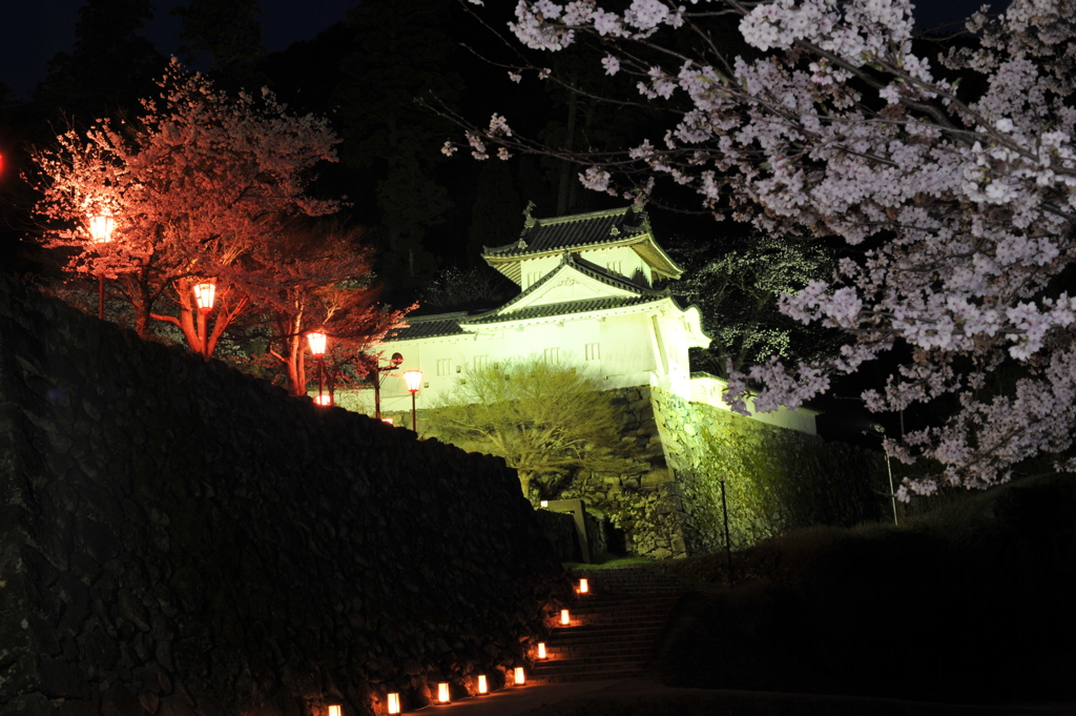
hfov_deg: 39.6
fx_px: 1493
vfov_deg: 26.9
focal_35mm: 50
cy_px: 358
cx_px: 538
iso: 400
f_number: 16
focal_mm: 50
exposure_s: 4
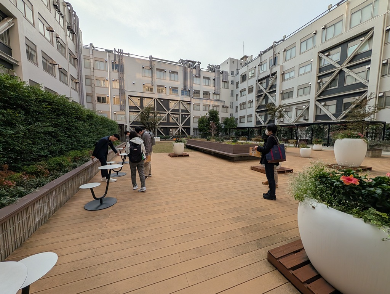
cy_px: 147
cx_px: 195
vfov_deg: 94.6
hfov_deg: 110.5
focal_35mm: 12
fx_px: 135
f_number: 1.7
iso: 53
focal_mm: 2.02
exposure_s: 1/1195
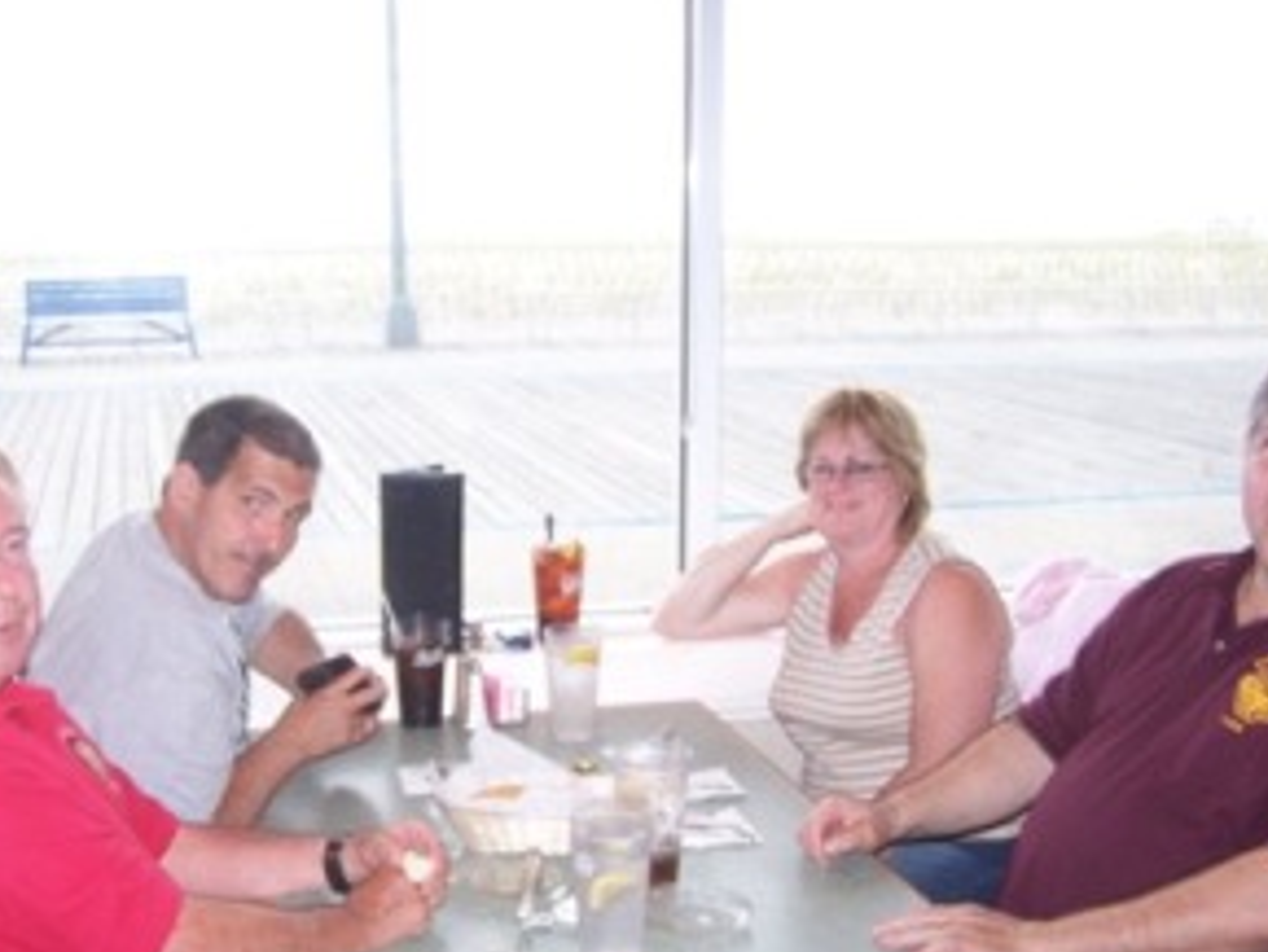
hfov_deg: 41.1
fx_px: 1686
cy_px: 546
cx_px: 553
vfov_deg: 31.5
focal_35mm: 46
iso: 140
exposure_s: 1/60
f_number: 2.8
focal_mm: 6.3
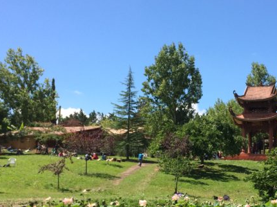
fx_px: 432
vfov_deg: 26.8
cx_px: 203
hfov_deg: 34.9
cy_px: 141
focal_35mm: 54
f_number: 2.2
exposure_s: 1/1520
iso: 32
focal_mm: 4.15
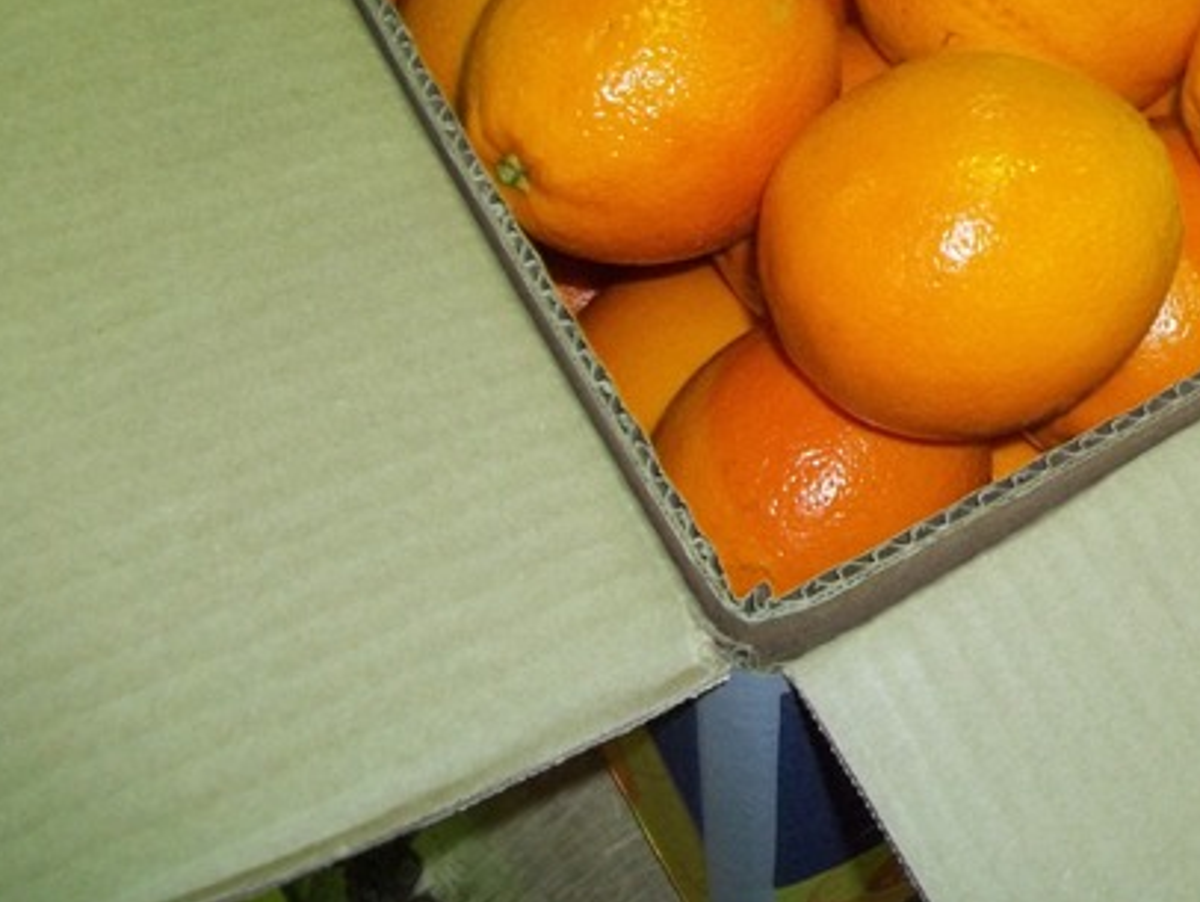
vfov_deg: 22.5
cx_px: 972
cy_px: 24
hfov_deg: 29.9
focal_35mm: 63
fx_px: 2185
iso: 160
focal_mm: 5.7
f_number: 2.9
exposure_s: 1/30
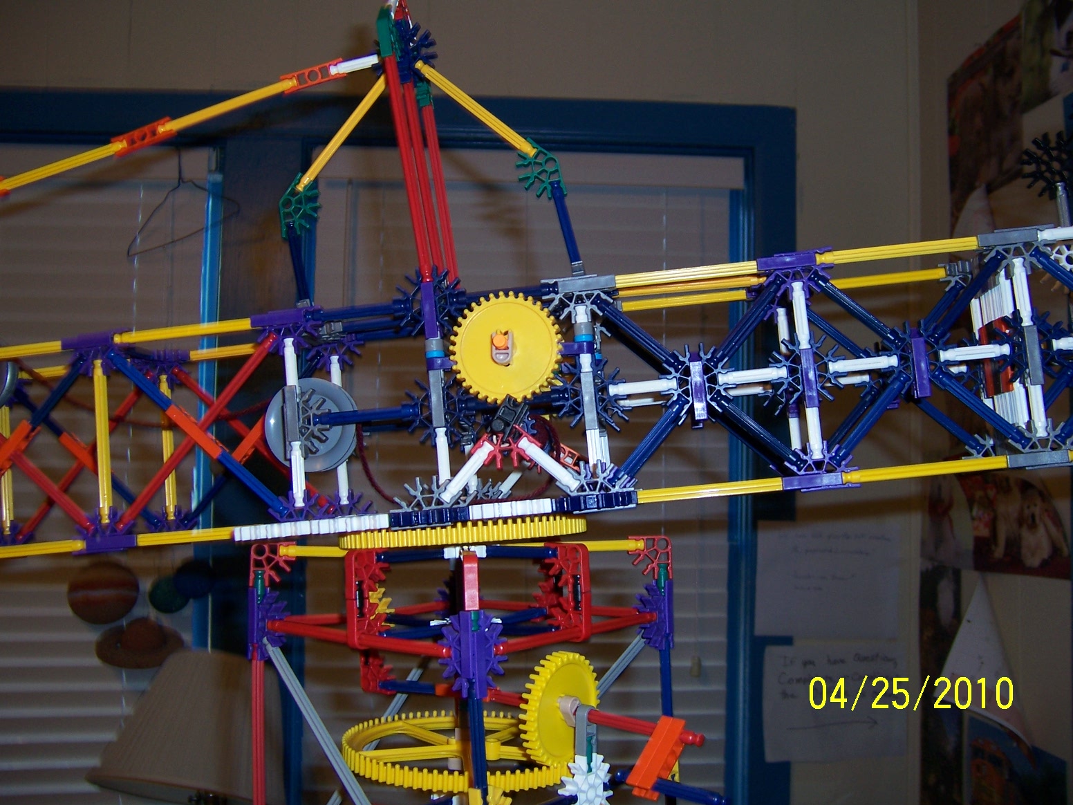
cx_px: 536
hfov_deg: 55.4
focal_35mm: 33
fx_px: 1023
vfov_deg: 42.9
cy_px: 402
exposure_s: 1/60
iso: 80
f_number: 2.8
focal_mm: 5.5
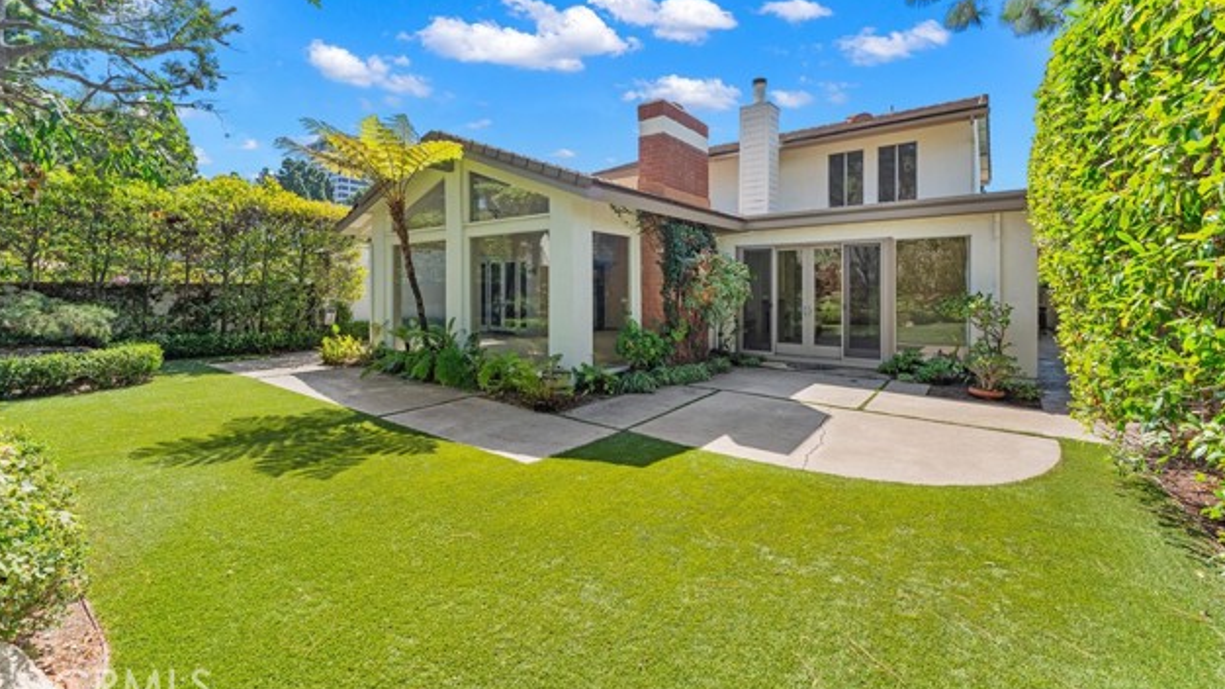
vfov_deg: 70.2
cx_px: 612
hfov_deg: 103.0
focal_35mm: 15
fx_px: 487
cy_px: 297
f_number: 6.3
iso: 200
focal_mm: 14
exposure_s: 1/320
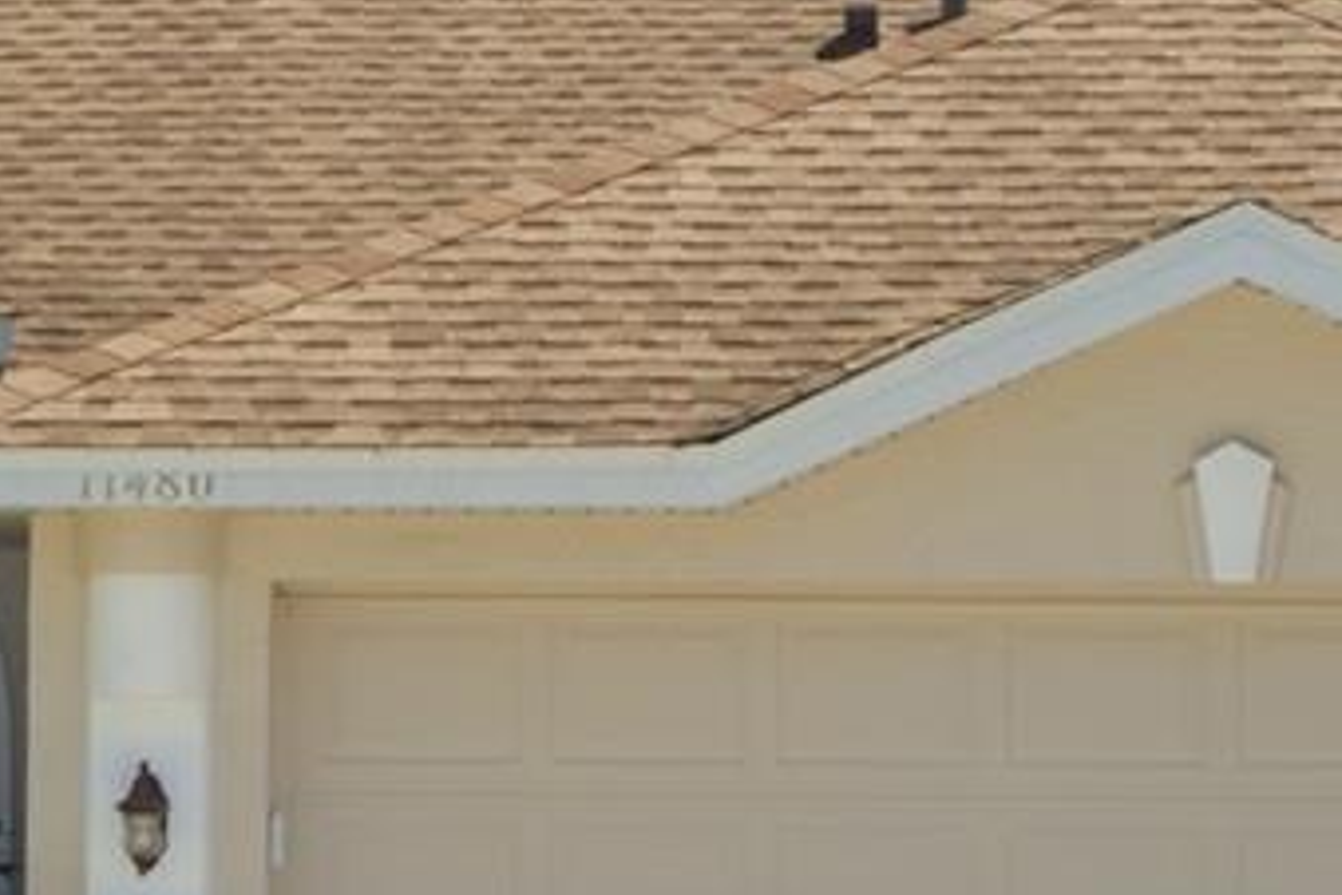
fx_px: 7380
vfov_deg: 6.9
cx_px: -301
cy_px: 321
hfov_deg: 10.2
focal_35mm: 198
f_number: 6.3
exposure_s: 1/80
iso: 100
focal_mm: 28
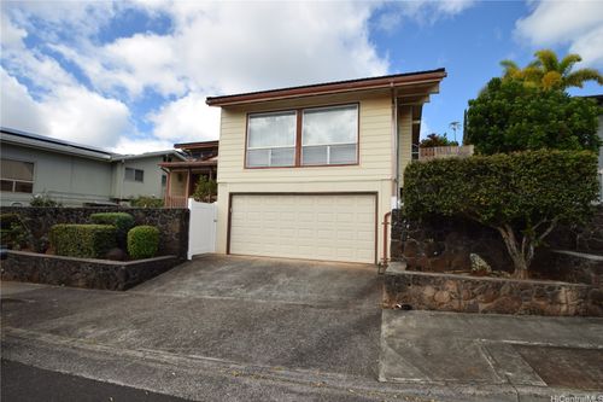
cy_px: 201
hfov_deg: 92.5
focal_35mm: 17
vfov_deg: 69.6
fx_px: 289
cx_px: 302
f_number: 9
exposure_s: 1/200
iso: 100
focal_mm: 11.5
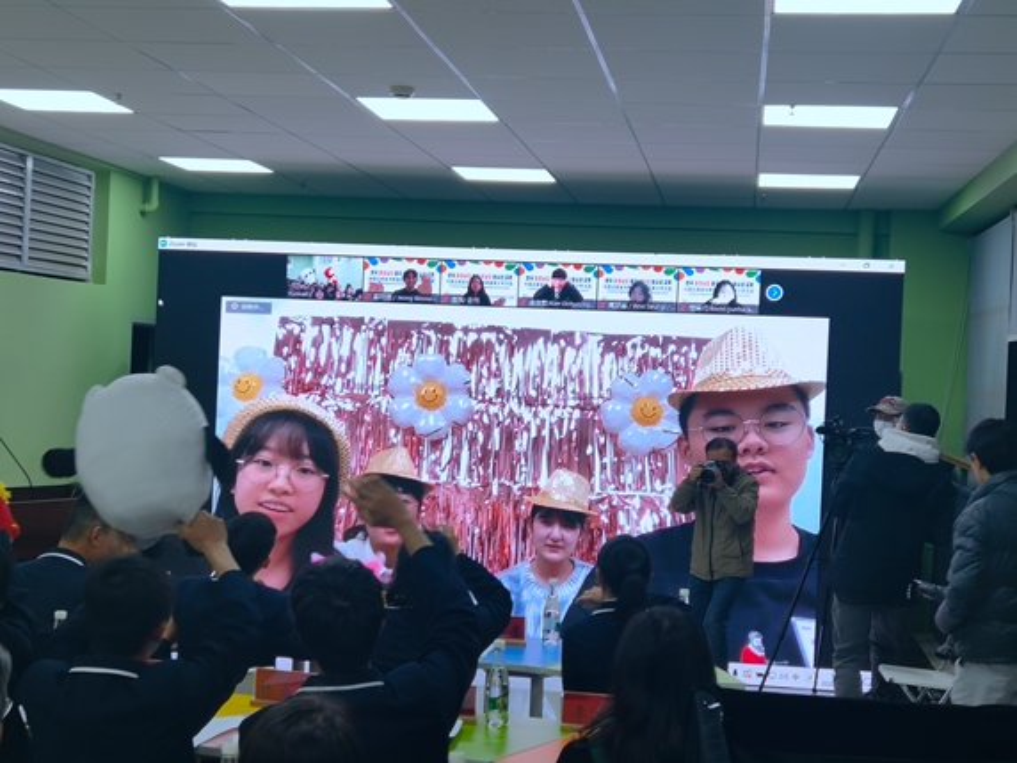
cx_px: 508
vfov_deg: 27.0
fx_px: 1586
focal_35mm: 54
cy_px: 382
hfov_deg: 35.5
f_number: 1.9
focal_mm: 6.67
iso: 50
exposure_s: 1/100
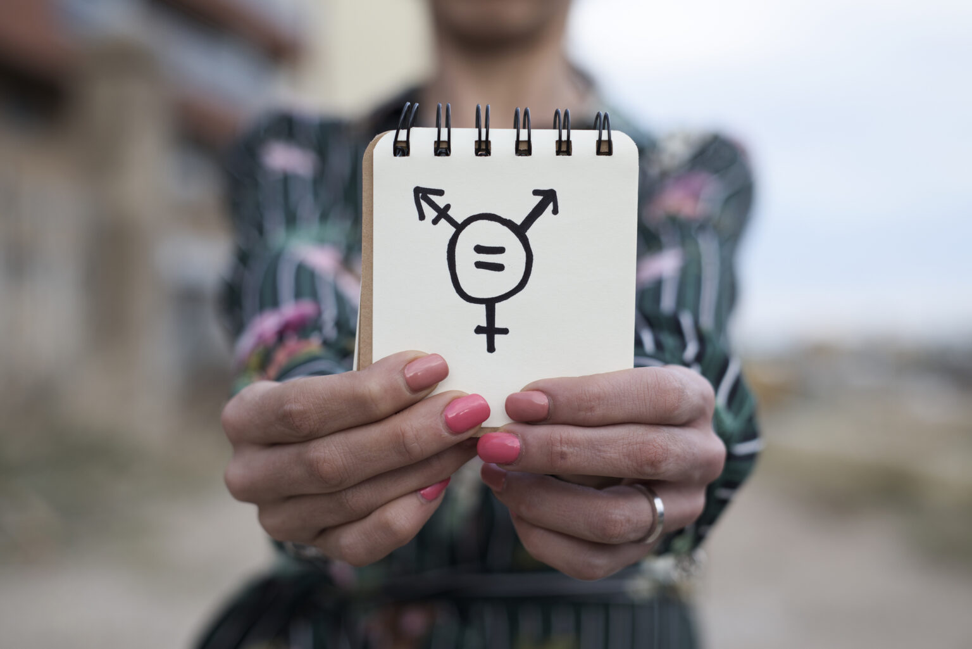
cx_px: 486
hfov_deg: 39.6
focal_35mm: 50
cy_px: 324
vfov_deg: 27.0
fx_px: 1350
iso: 64
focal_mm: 50
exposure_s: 1/160
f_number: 3.2
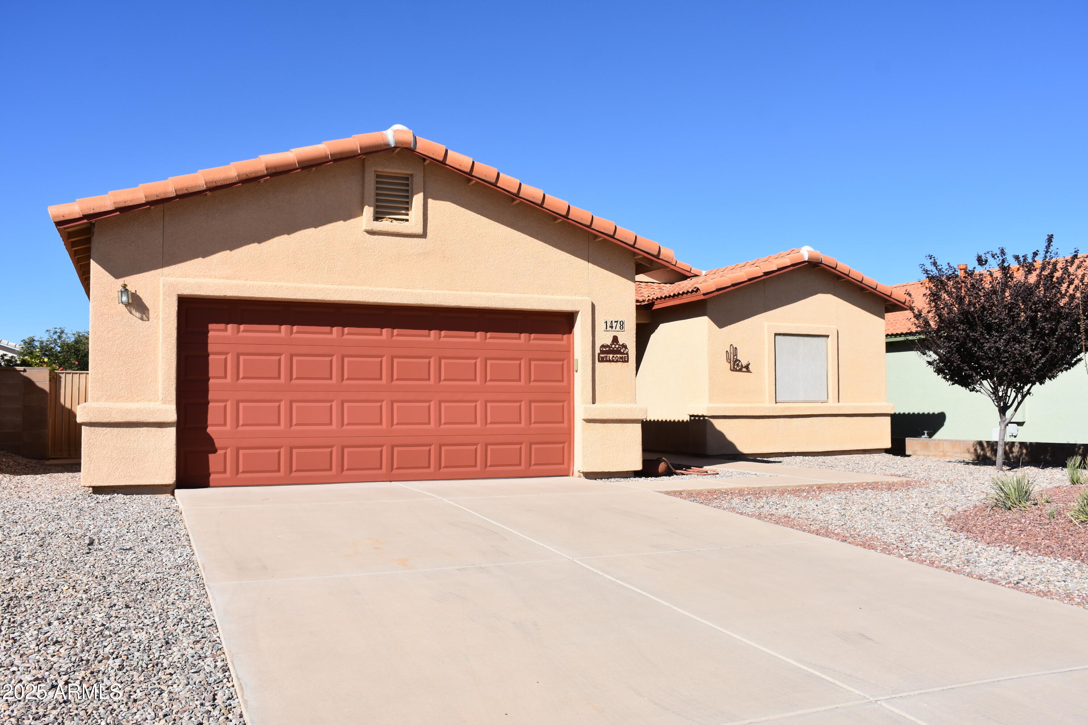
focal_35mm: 30
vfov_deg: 43.6
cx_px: 544
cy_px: 362
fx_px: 907
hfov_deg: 61.9
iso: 140
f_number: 8
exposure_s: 1/500
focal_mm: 20
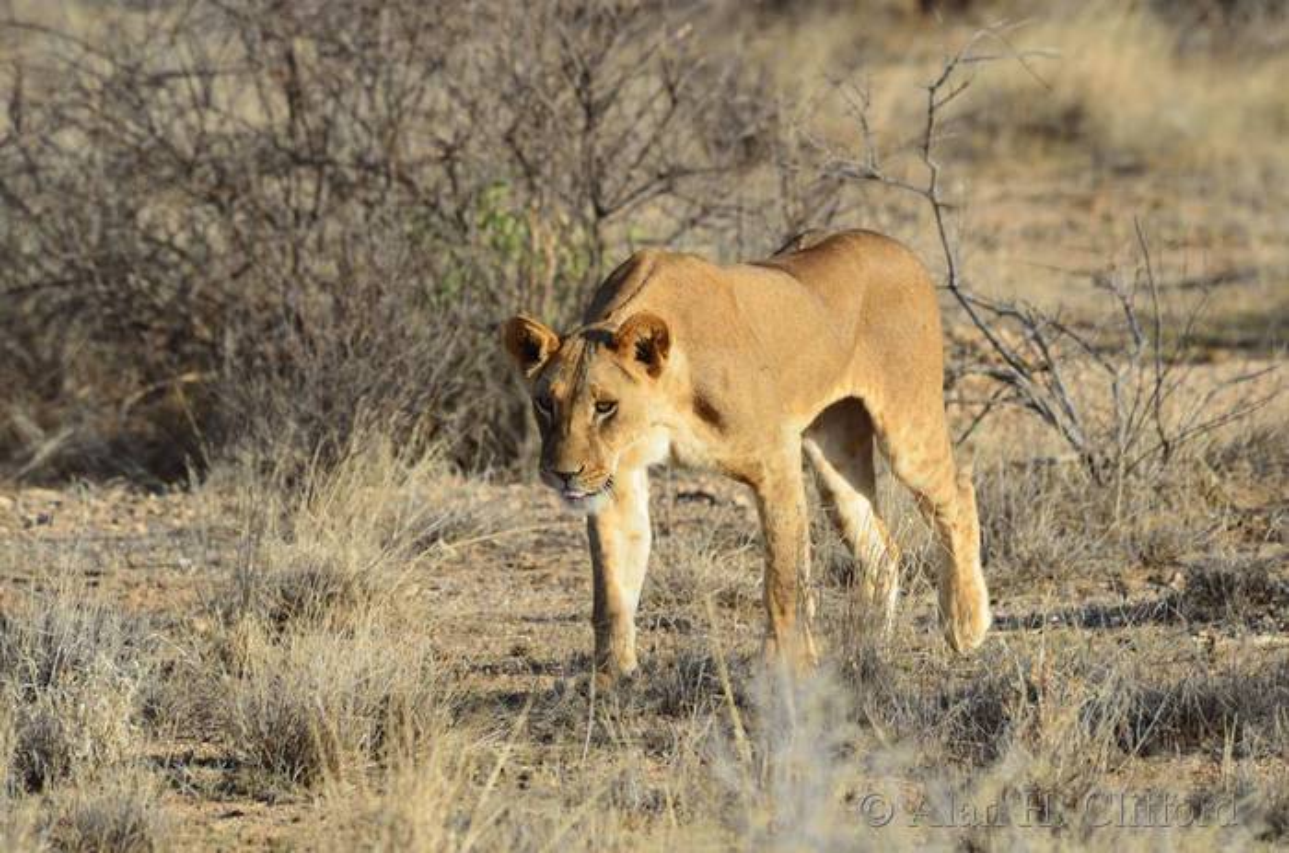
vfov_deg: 2.3
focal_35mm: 600
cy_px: 426
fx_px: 21430
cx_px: 644
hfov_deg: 3.4
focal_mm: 400
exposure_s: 1/400
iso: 200
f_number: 7.1
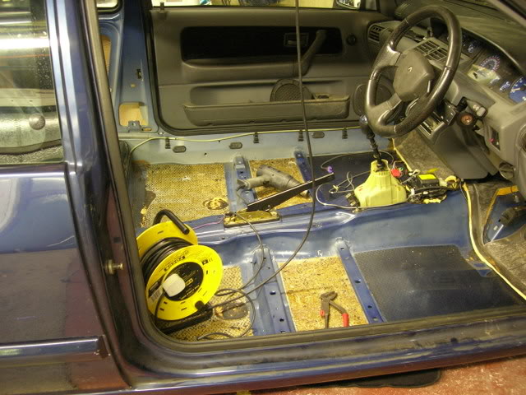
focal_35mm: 38
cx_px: 263
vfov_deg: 37.7
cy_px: 198
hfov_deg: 49.0
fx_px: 577
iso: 184
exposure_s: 1/3.4
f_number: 2.8
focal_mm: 7.8
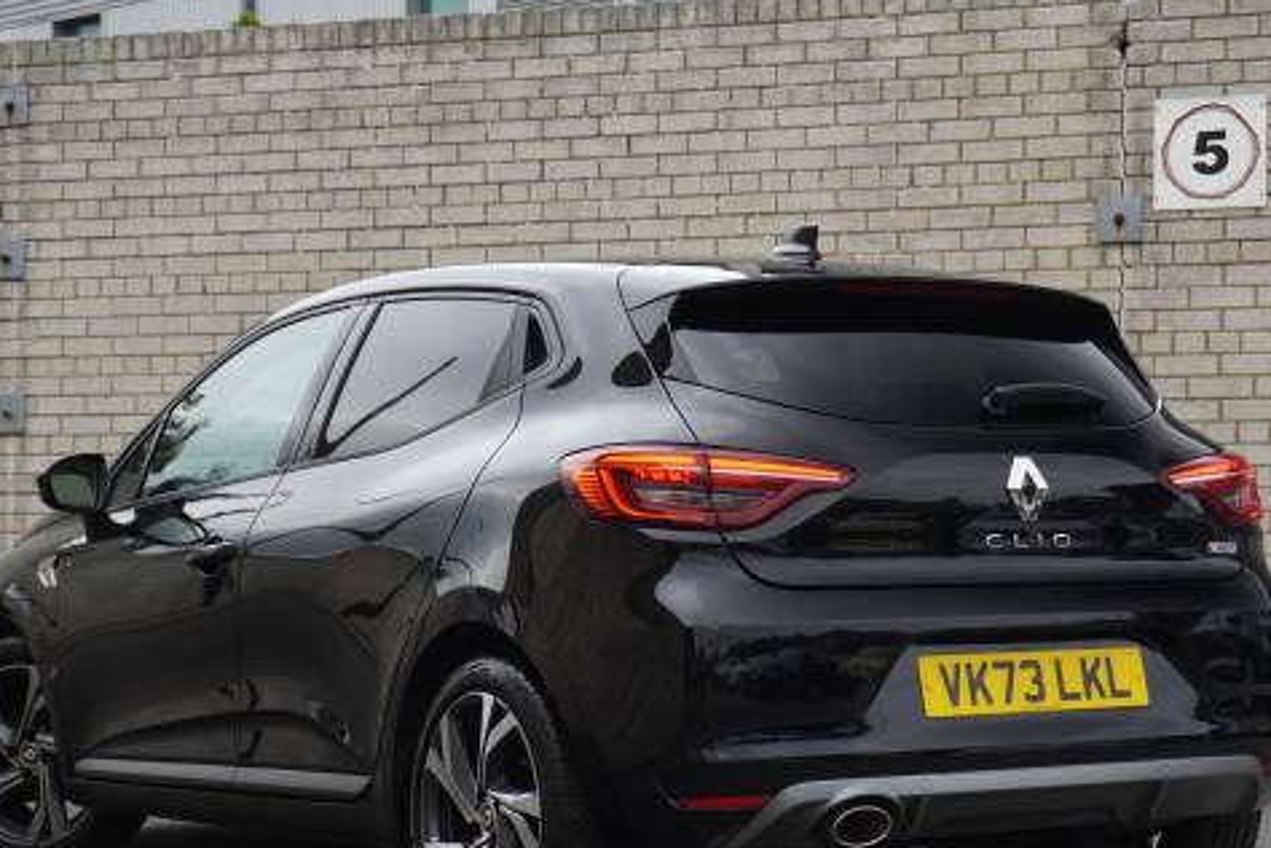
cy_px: 521
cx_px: 676
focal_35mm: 81
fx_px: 2860
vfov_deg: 16.8
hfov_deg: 25.1
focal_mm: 40
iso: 800
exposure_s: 1/160
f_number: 5.6
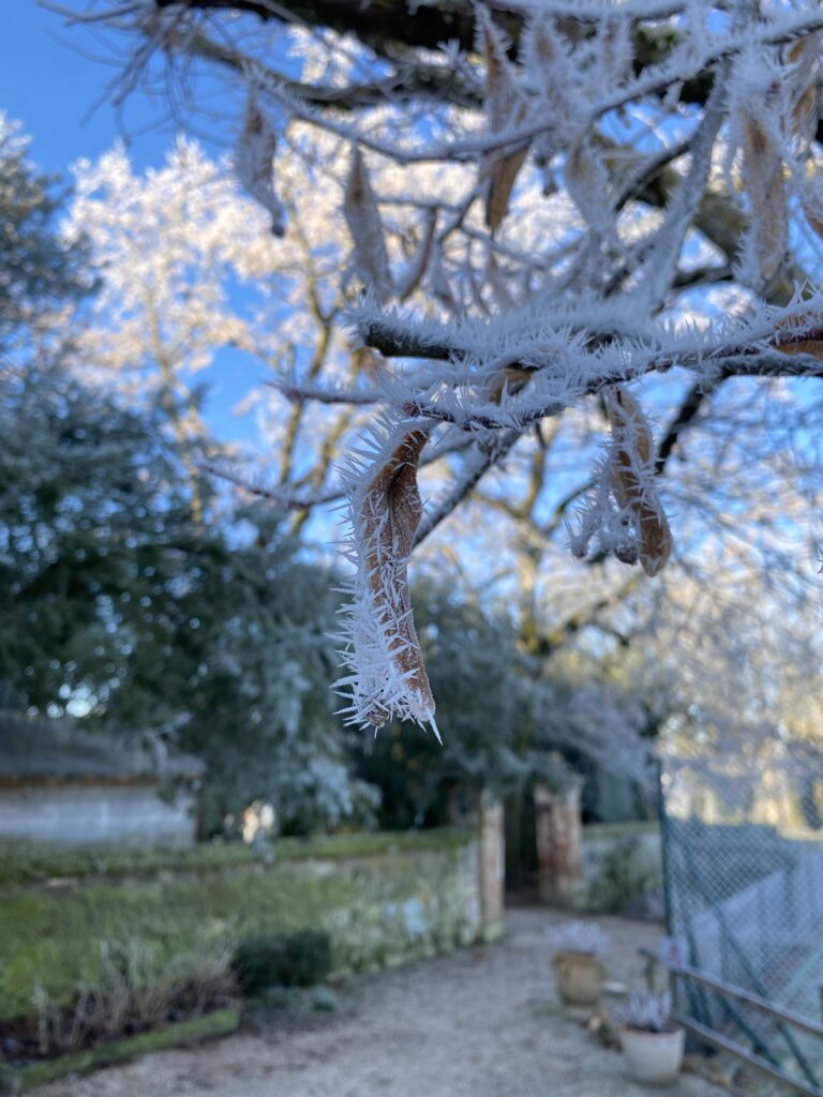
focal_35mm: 26
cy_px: 548
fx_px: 824
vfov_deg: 67.3
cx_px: 412
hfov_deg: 53.1
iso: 32
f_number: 1.8
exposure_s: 1/217
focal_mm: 4.25
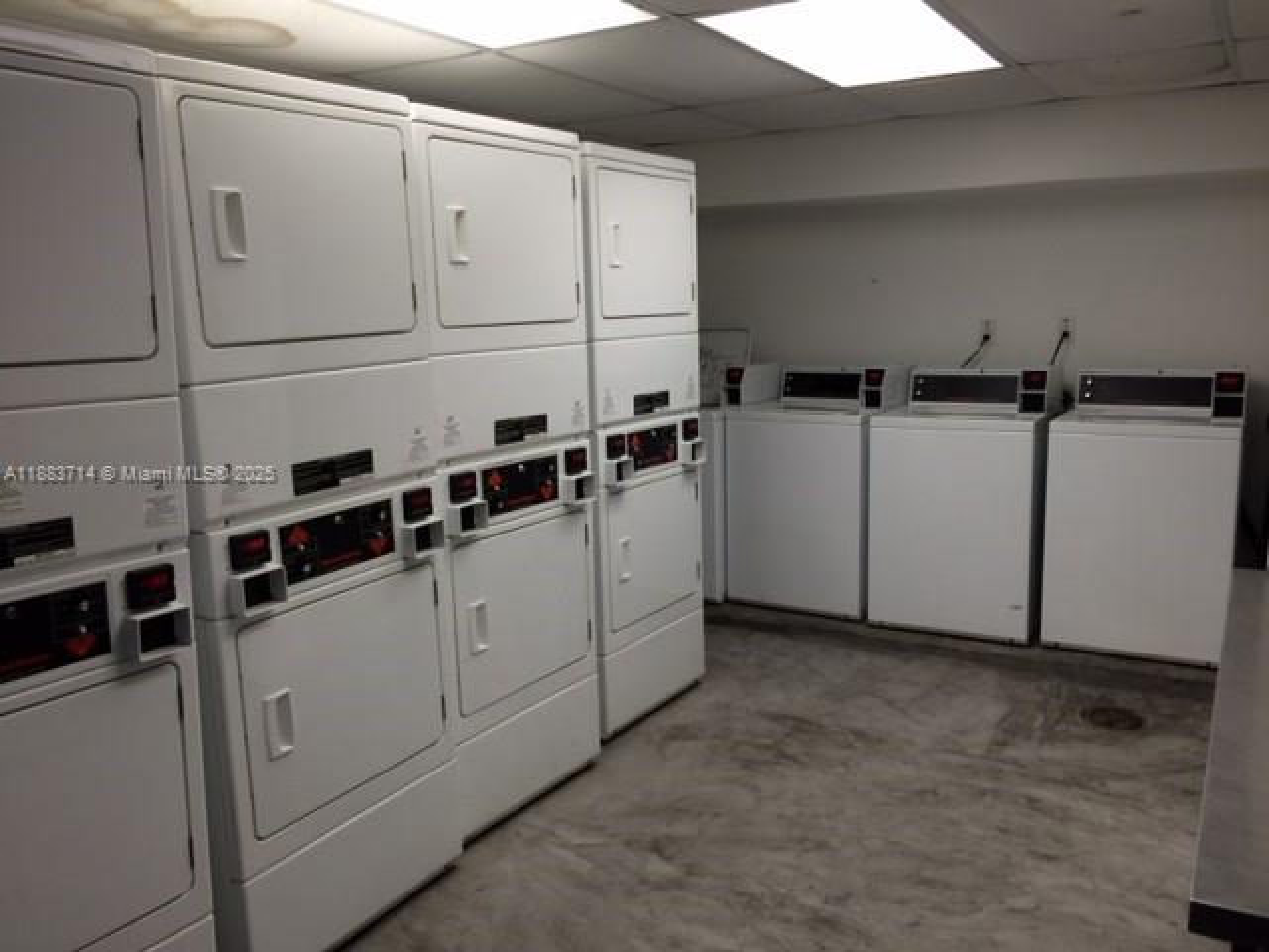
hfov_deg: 61.7
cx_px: 634
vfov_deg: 48.2
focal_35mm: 29
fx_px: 1063
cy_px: 476
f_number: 2.2
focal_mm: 4.15
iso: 32
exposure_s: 1/40
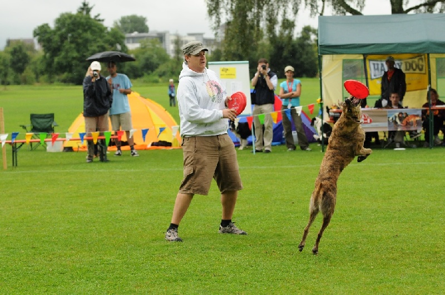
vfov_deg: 13.0
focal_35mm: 105
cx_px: 222
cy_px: 148
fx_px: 1296
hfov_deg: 19.5
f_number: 3.2
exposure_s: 1/2000
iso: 800
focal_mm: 70
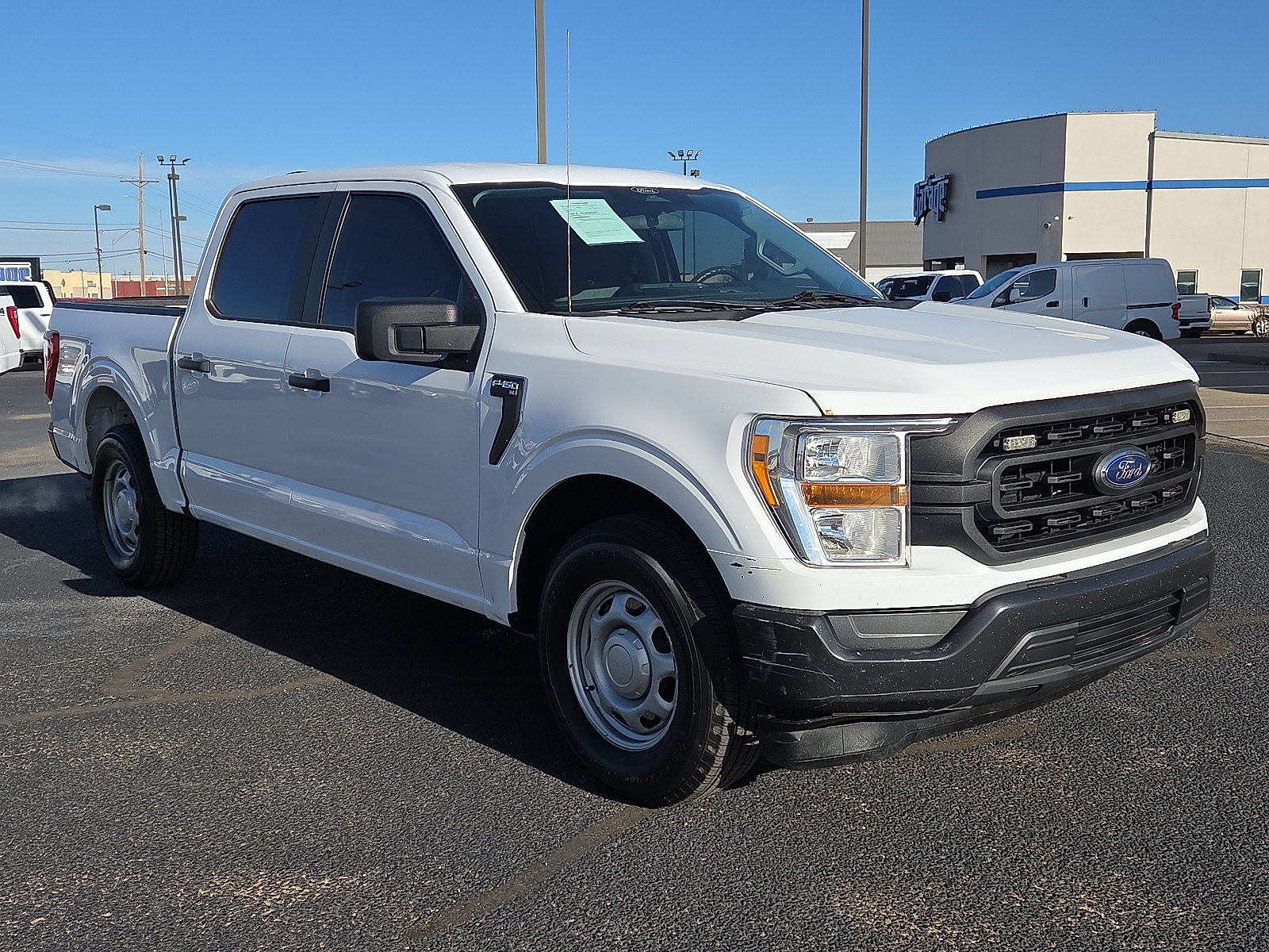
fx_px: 1283
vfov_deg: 40.7
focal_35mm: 35
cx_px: 634
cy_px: 476
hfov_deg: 52.6
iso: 76
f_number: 1.8
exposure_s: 1/10000
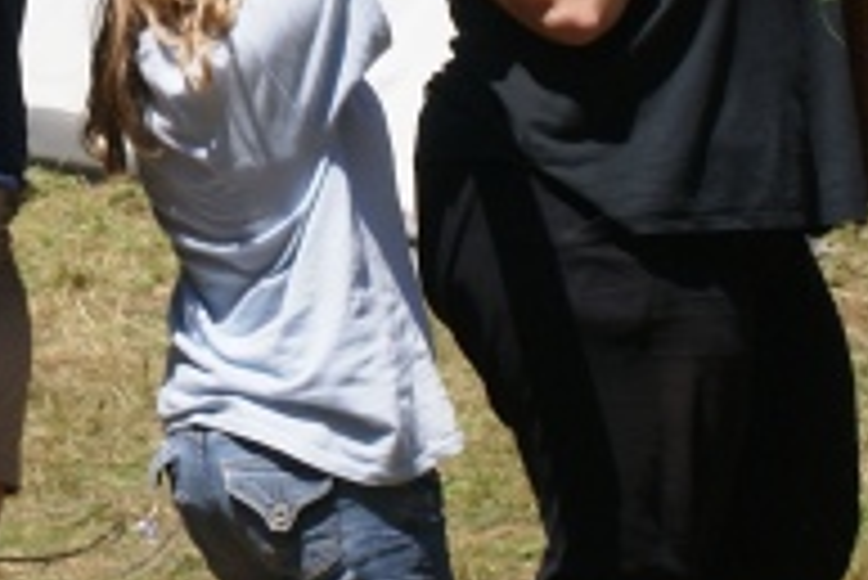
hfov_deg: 6.5
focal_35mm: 319
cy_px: 92
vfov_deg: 4.3
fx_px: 7697
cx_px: 364
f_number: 8
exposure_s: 1/160
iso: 100
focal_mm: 40
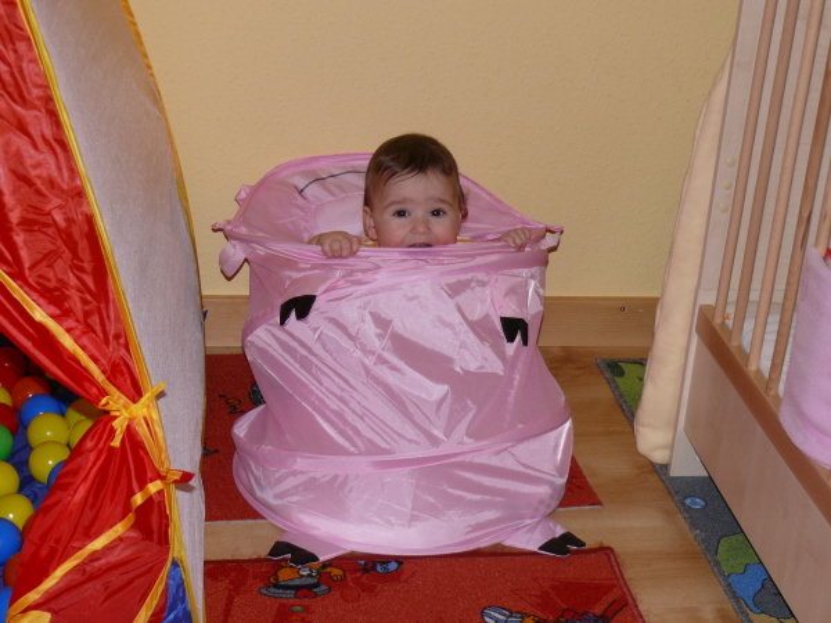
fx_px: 1776
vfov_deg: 19.9
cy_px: 312
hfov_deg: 26.3
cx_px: 416
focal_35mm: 74
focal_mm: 12.2
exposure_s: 1/30
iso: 100
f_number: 3.2
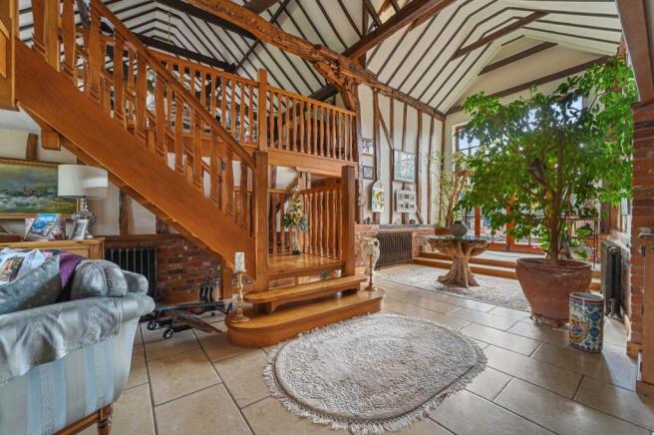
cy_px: 218
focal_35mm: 14
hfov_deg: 104.3
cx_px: 327
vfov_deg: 81.1
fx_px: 254
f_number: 8
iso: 400
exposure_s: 1.3
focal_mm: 14
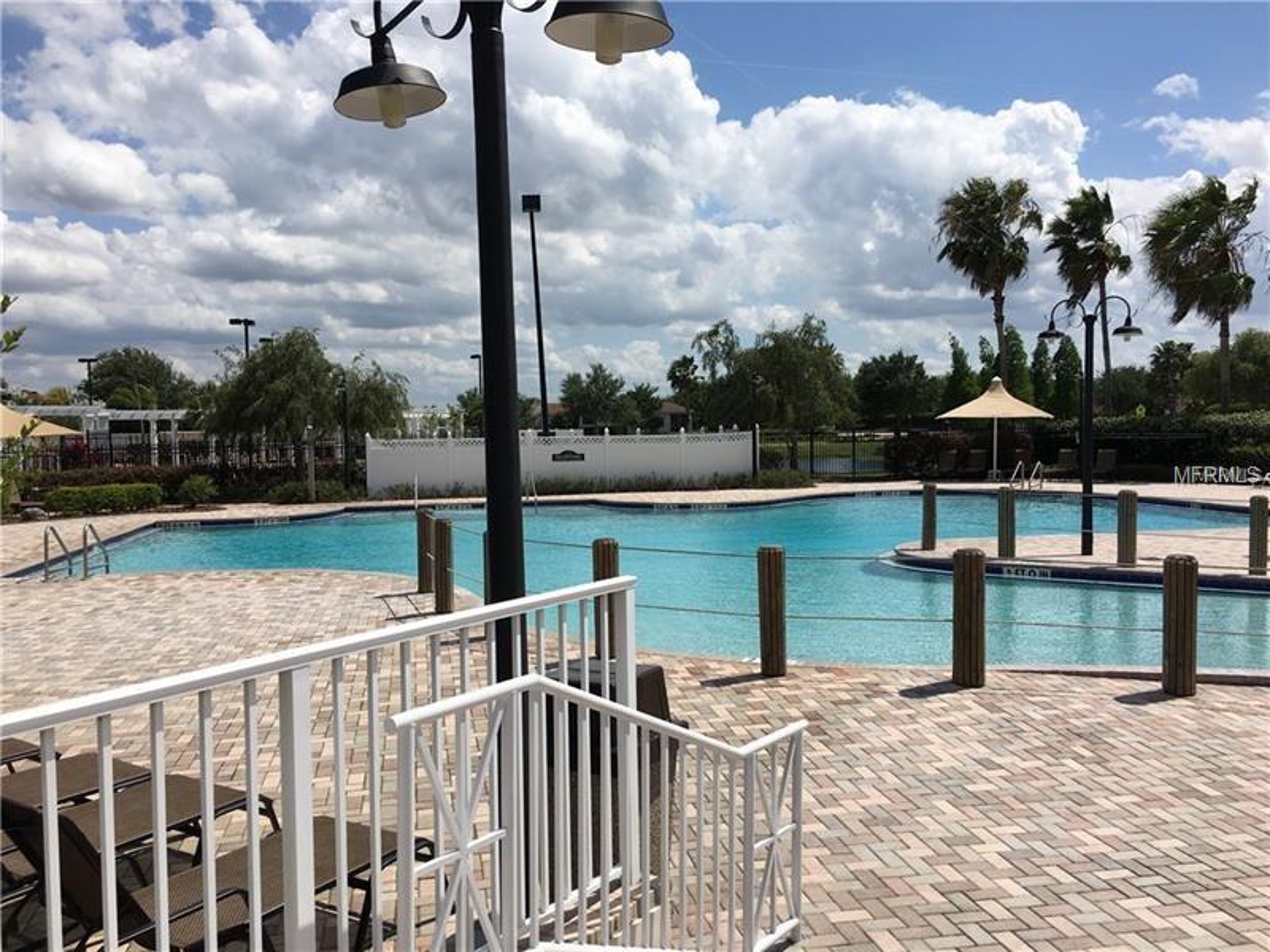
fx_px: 1064
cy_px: 476
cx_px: 635
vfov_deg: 48.2
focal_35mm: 29
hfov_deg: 61.7
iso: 25
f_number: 2.2
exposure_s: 1/3344
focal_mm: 4.15
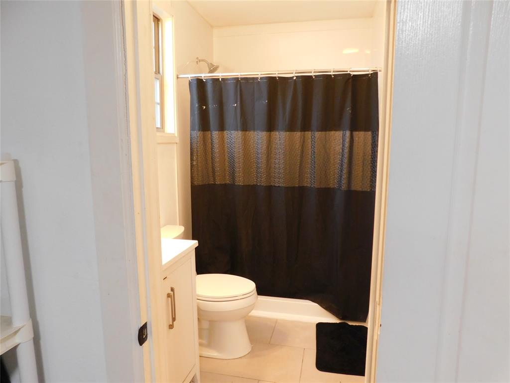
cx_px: 255
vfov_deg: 58.9
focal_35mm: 23
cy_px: 192
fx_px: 339
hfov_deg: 73.9
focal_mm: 4
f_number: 3
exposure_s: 1/30
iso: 400
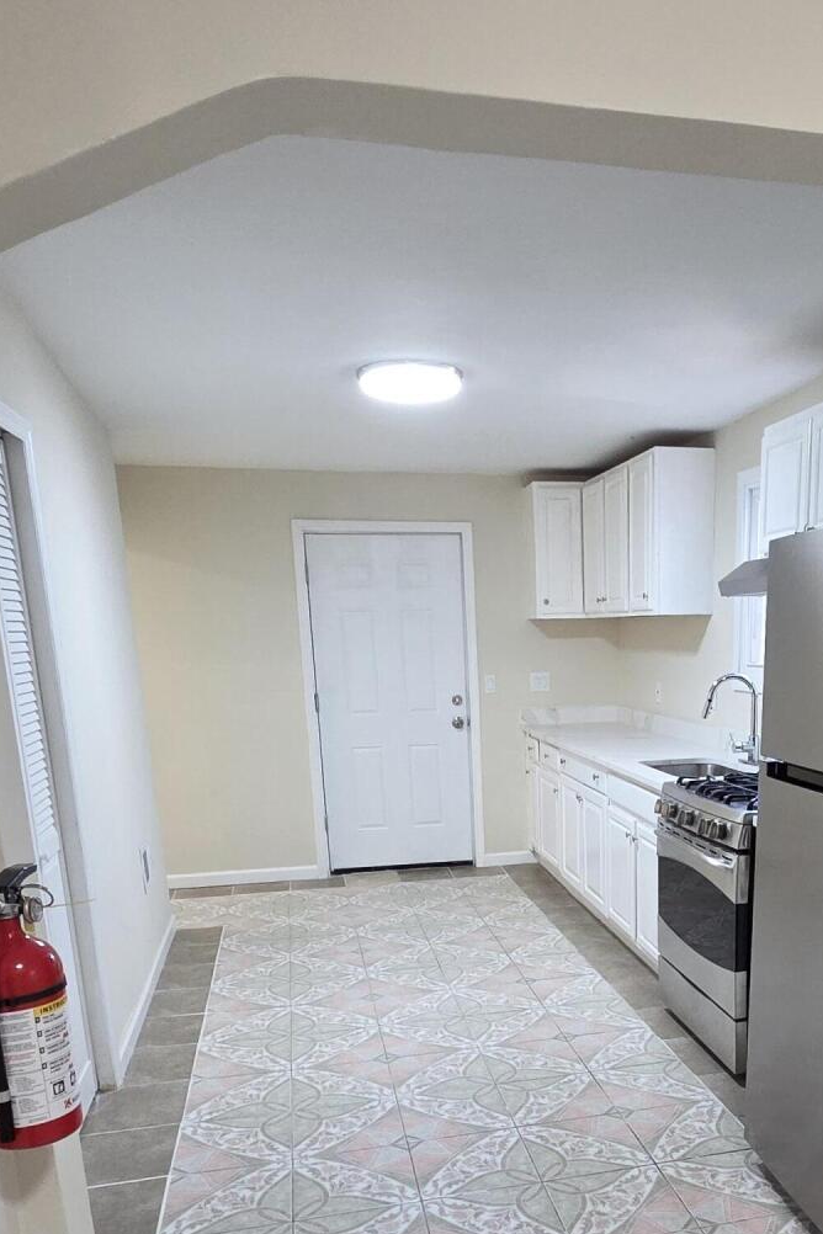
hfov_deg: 46.7
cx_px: 583
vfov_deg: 64.1
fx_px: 926
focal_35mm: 27
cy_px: 897
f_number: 2.2
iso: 400
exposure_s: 1/60
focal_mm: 2.2
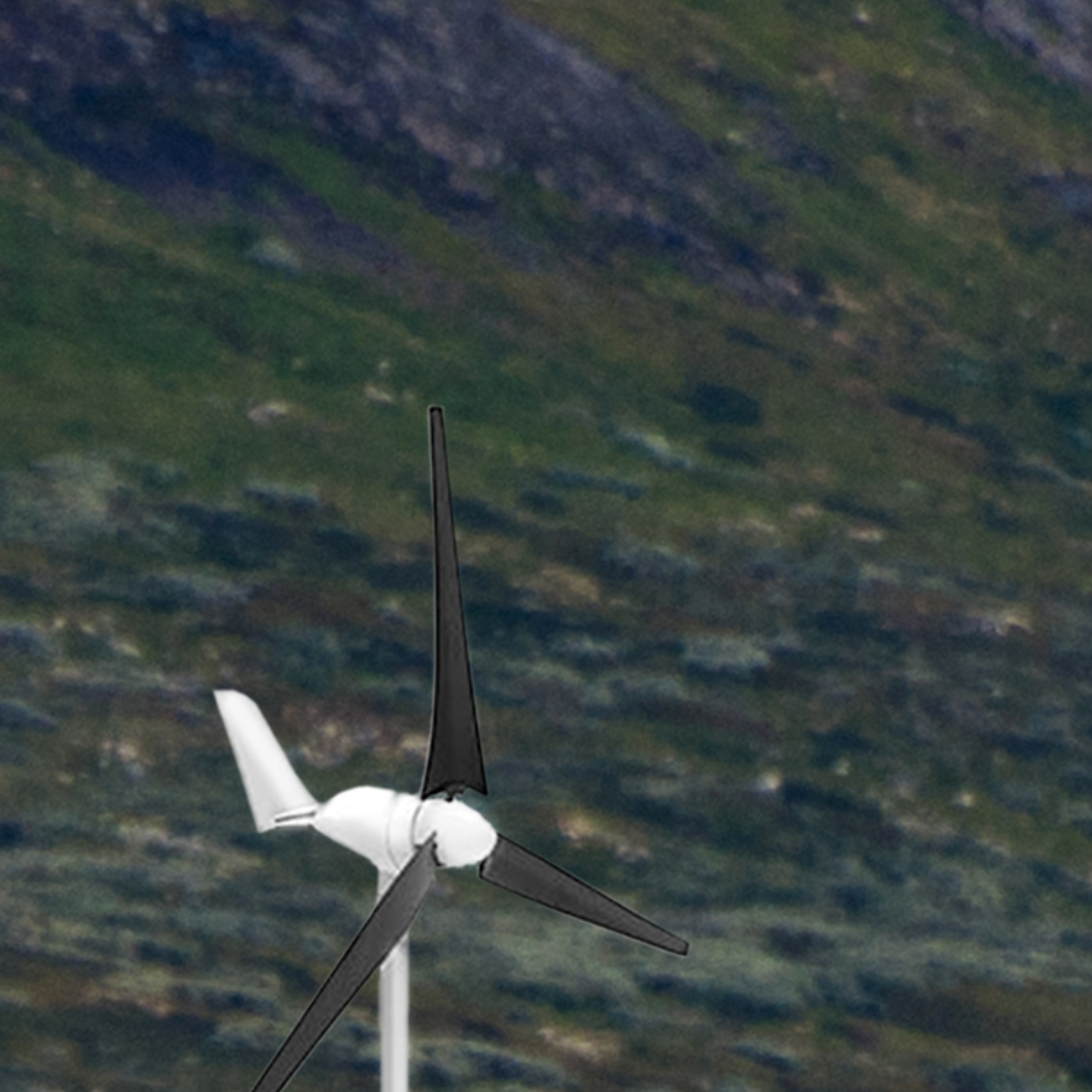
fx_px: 78412
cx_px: -577
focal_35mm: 2197
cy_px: 1557
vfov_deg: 0.8
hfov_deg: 0.8
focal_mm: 300
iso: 200
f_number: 9
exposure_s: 1/160
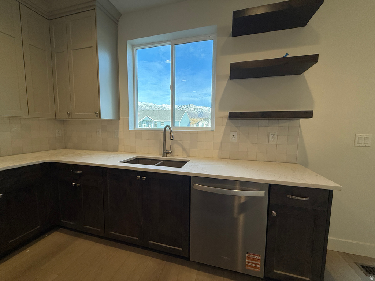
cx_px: 188
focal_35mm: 14
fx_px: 152
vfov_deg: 85.7
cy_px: 140
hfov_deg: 102.1
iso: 64
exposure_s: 1/148
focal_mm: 2.22
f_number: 2.2
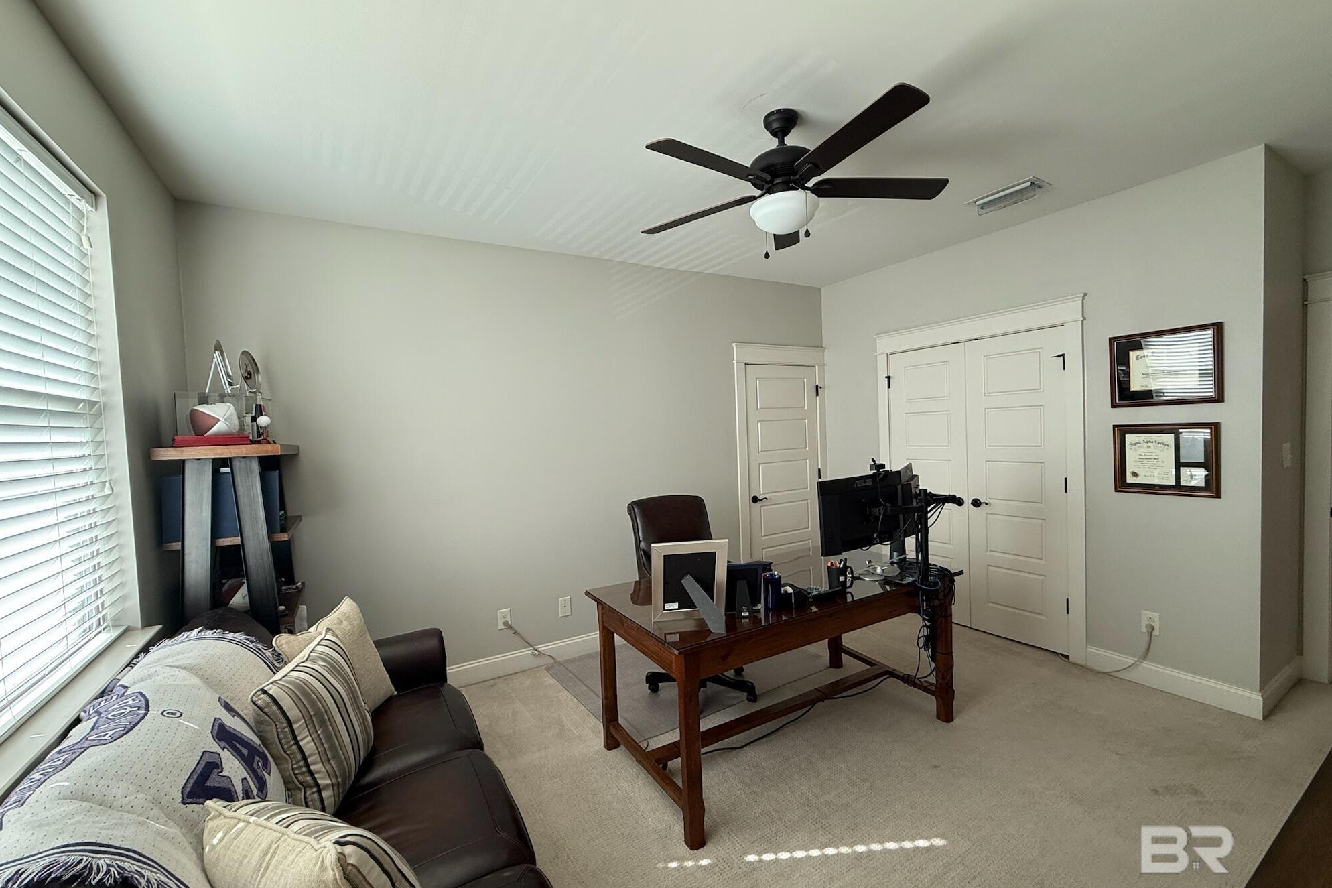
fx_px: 555
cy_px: 452
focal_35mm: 15
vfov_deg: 77.3
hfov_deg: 100.4
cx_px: 669
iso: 160
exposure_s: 1/120
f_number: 2.2
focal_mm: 2.22
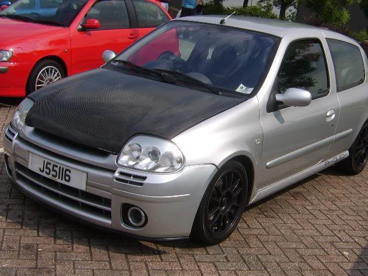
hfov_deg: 41.2
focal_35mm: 46
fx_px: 489
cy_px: 138
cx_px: 184
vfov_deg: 31.5
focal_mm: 11.93
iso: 71
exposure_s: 1/297
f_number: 8
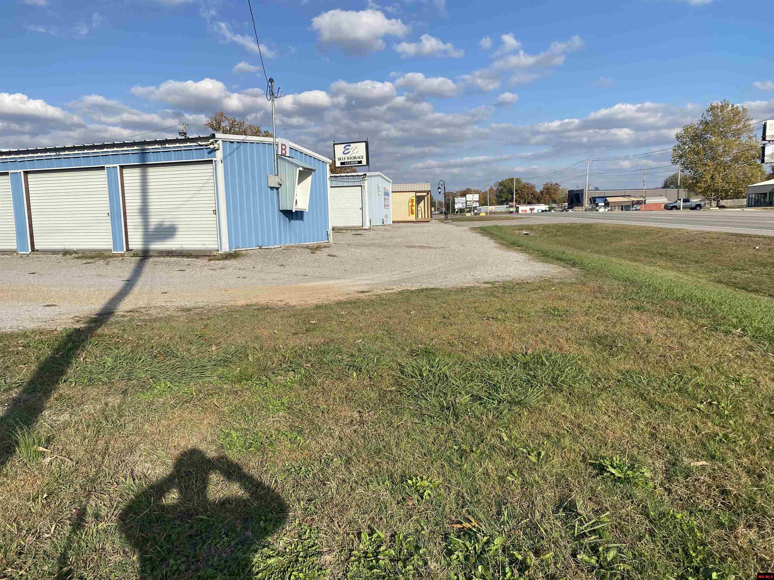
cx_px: 387
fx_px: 581
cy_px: 290
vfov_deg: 53.1
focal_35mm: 26
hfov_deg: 67.3
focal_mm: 4.25
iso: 32
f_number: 1.8
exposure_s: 1/2967
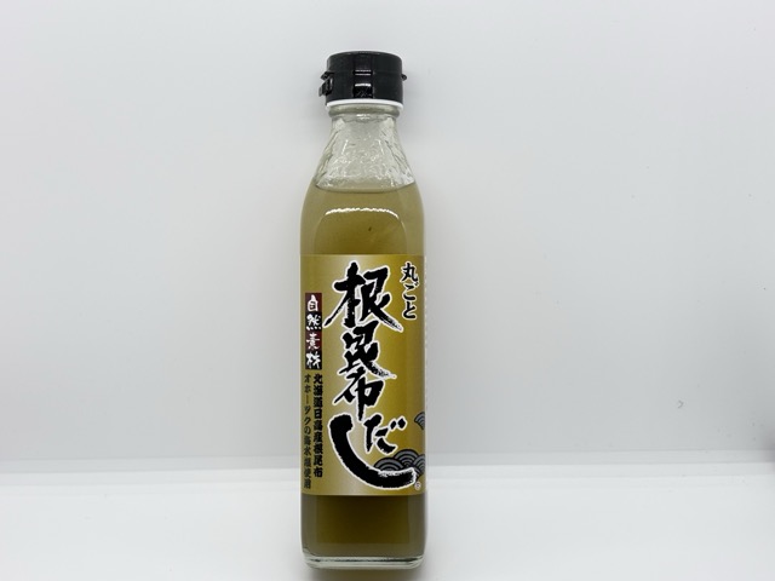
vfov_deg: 28.0
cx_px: 388
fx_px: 1164
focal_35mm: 52
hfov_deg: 36.8
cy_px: 290
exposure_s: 1/121
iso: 40
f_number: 1.6
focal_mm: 5.96
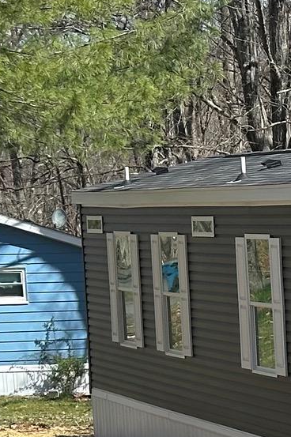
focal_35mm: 185
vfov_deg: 11.0
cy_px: 495
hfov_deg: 7.0
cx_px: 723
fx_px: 2246
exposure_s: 1/3058
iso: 64
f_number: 1.78
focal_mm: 6.86
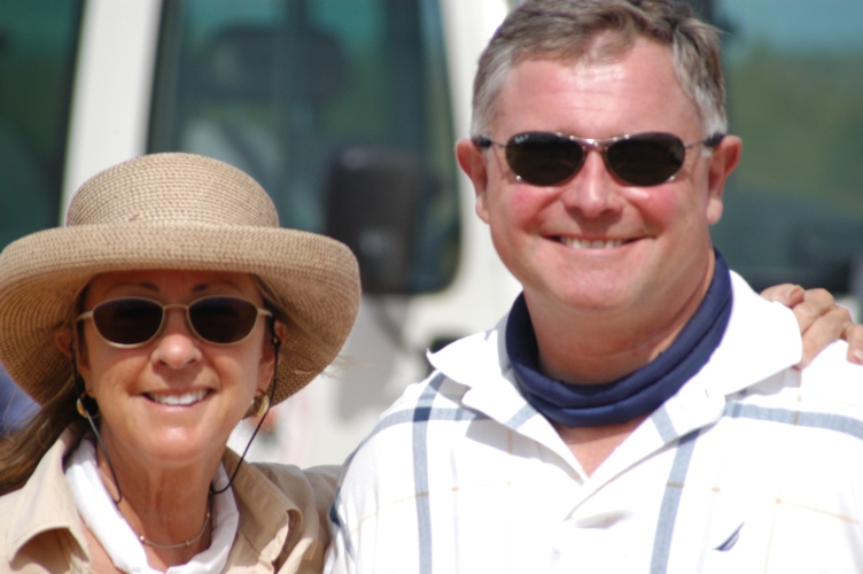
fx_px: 10778
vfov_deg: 3.0
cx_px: 432
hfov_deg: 4.6
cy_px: 287
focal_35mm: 450
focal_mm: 300
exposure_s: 1/1600
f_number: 7.1
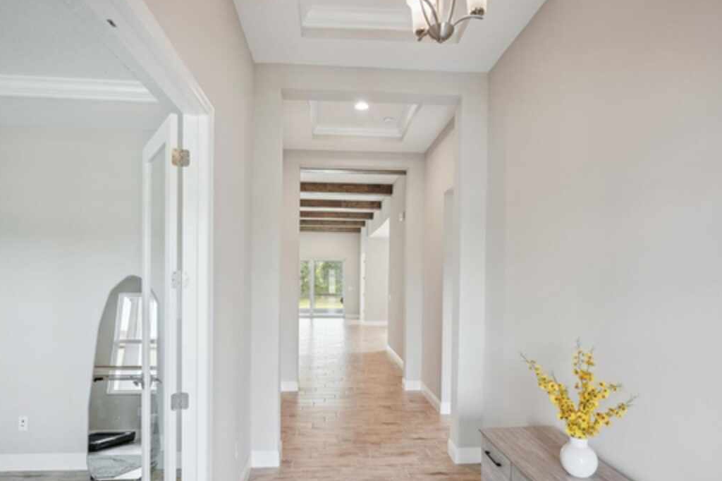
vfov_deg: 61.5
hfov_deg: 84.0
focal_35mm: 20
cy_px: 281
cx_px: 357
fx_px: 401
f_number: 4
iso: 400
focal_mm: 16
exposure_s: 1/60
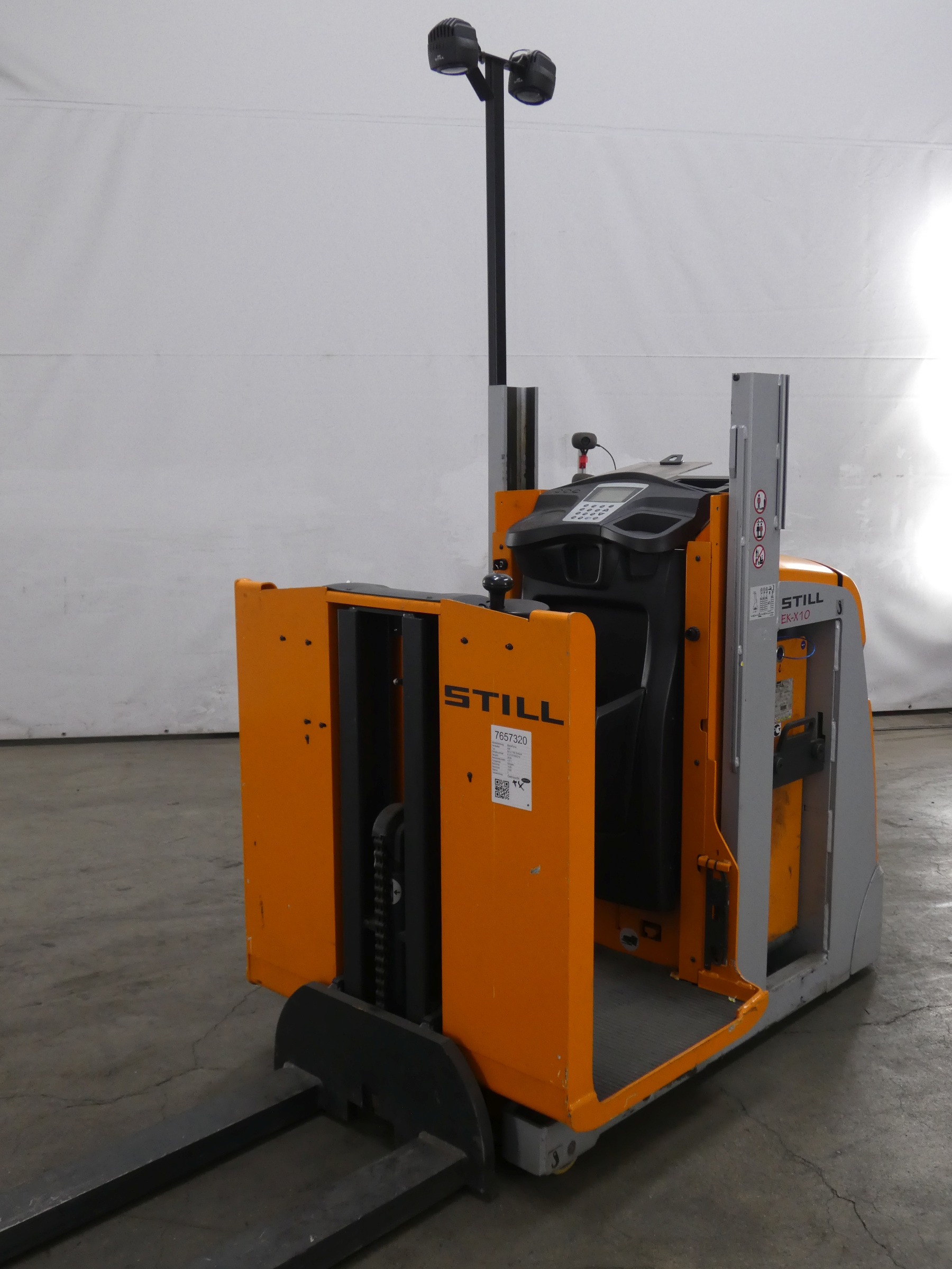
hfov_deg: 42.9
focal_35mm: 33
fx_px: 1210
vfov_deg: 55.4
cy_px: 634
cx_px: 476
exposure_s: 1/80
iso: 320
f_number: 3.4
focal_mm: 6
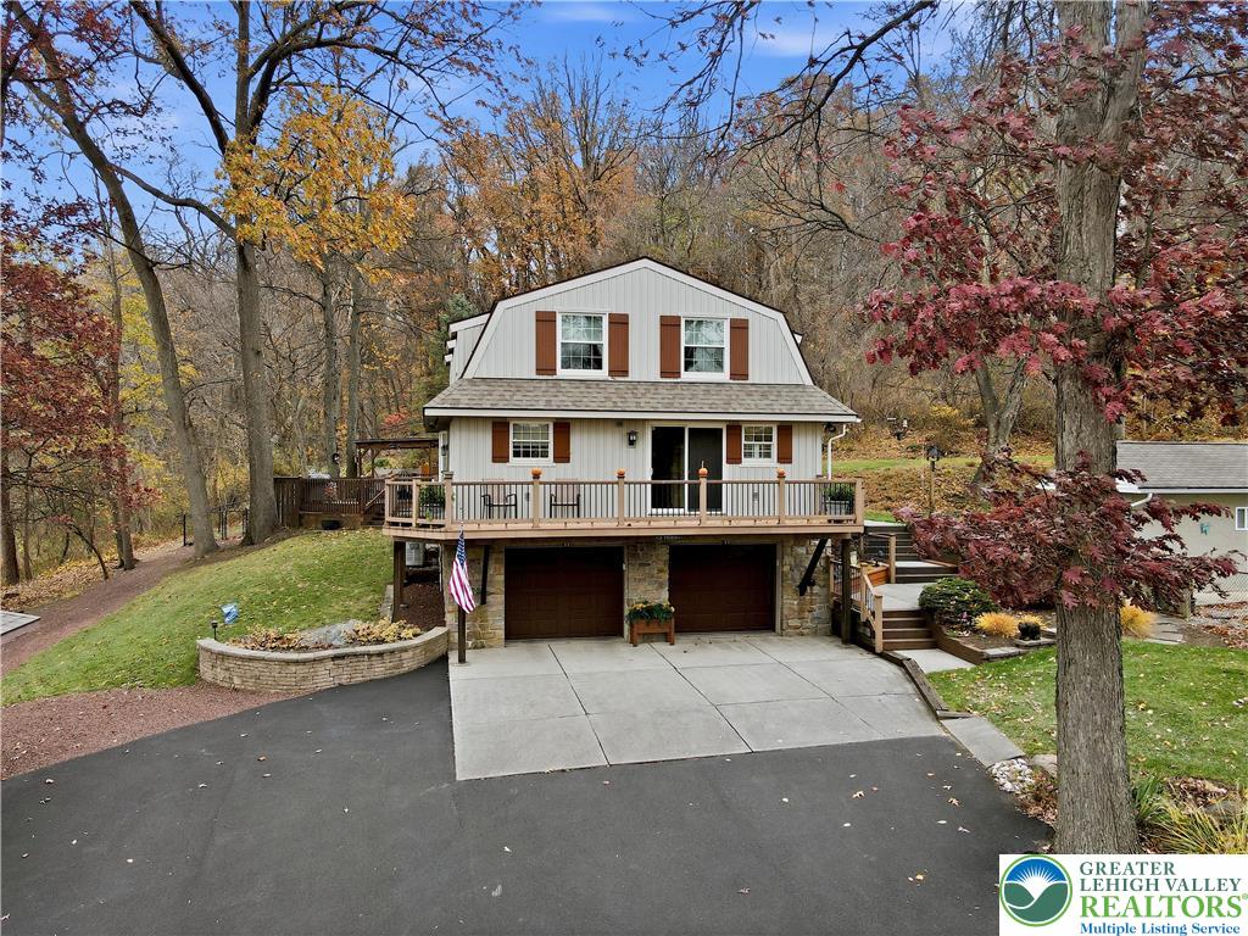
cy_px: 468
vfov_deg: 56.8
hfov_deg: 71.6
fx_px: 865
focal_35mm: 24
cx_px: 624
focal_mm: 4.5
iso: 100
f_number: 2.8
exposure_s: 1/50
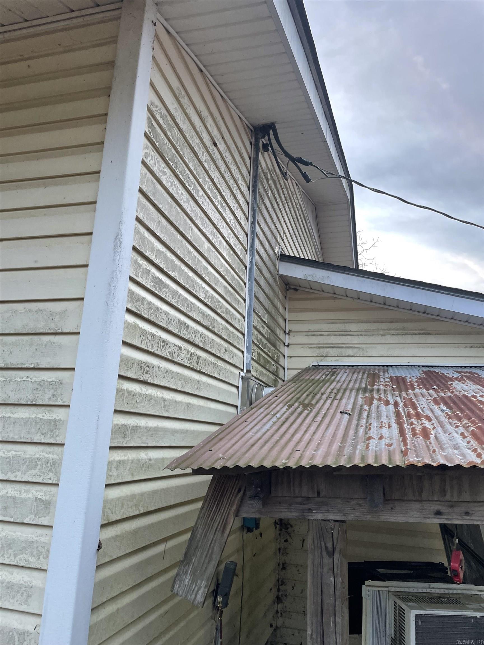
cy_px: 322
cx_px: 242
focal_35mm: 26
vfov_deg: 67.3
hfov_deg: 53.1
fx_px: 485
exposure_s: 1/104
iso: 125
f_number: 1.6
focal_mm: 4.2
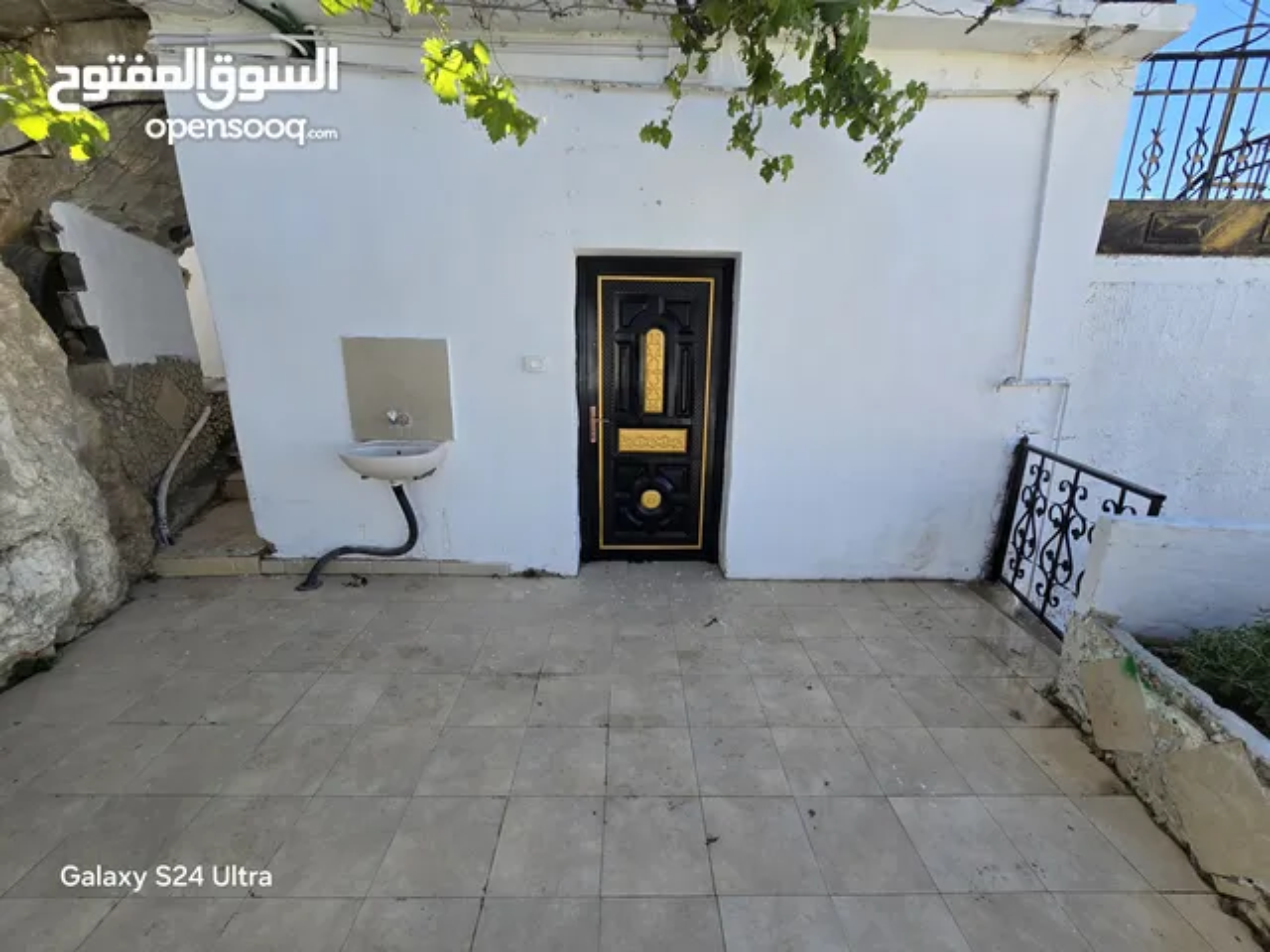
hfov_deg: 106.2
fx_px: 477
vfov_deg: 89.9
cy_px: 476
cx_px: 635
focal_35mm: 13
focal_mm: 2.2
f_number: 2.2
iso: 50
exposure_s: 1/641
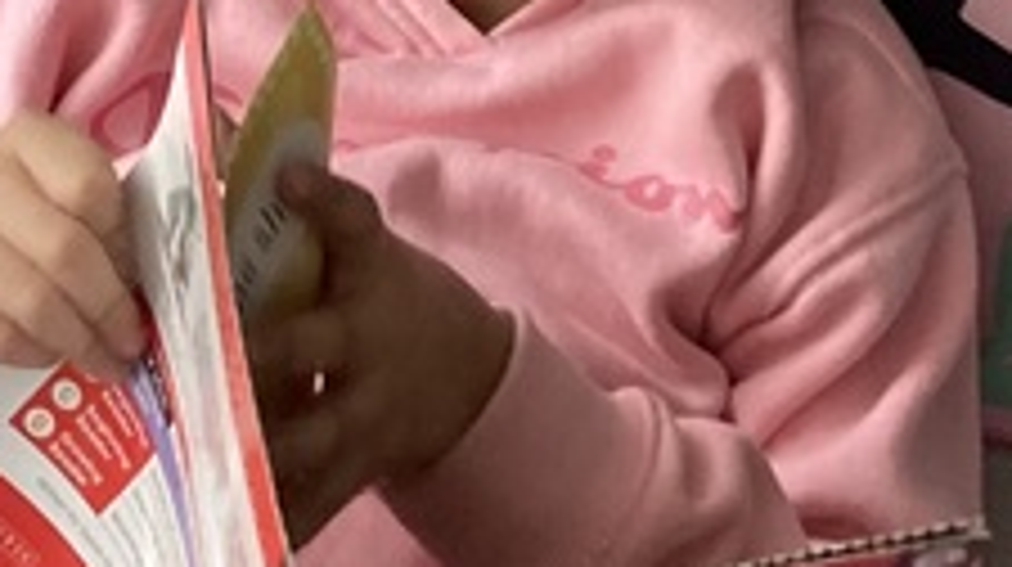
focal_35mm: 139
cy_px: -1152
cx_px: 535
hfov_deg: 15.5
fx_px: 3726
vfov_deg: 7.6
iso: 160
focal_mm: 3.99
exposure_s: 1/60
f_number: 1.8
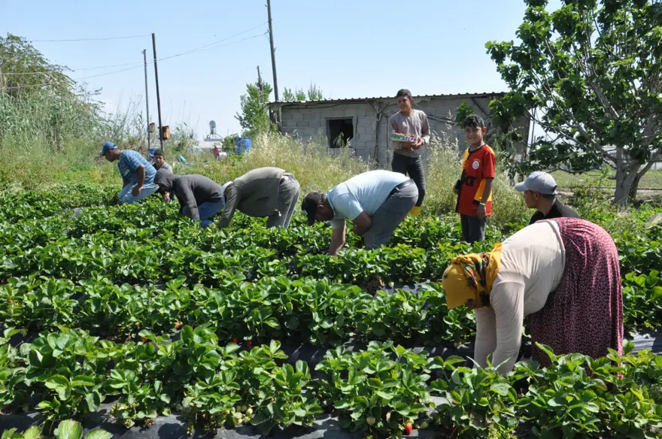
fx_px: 606
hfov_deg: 57.3
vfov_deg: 39.9
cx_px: 331
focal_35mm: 33
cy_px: 220
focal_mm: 22
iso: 800
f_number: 11
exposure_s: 1/500
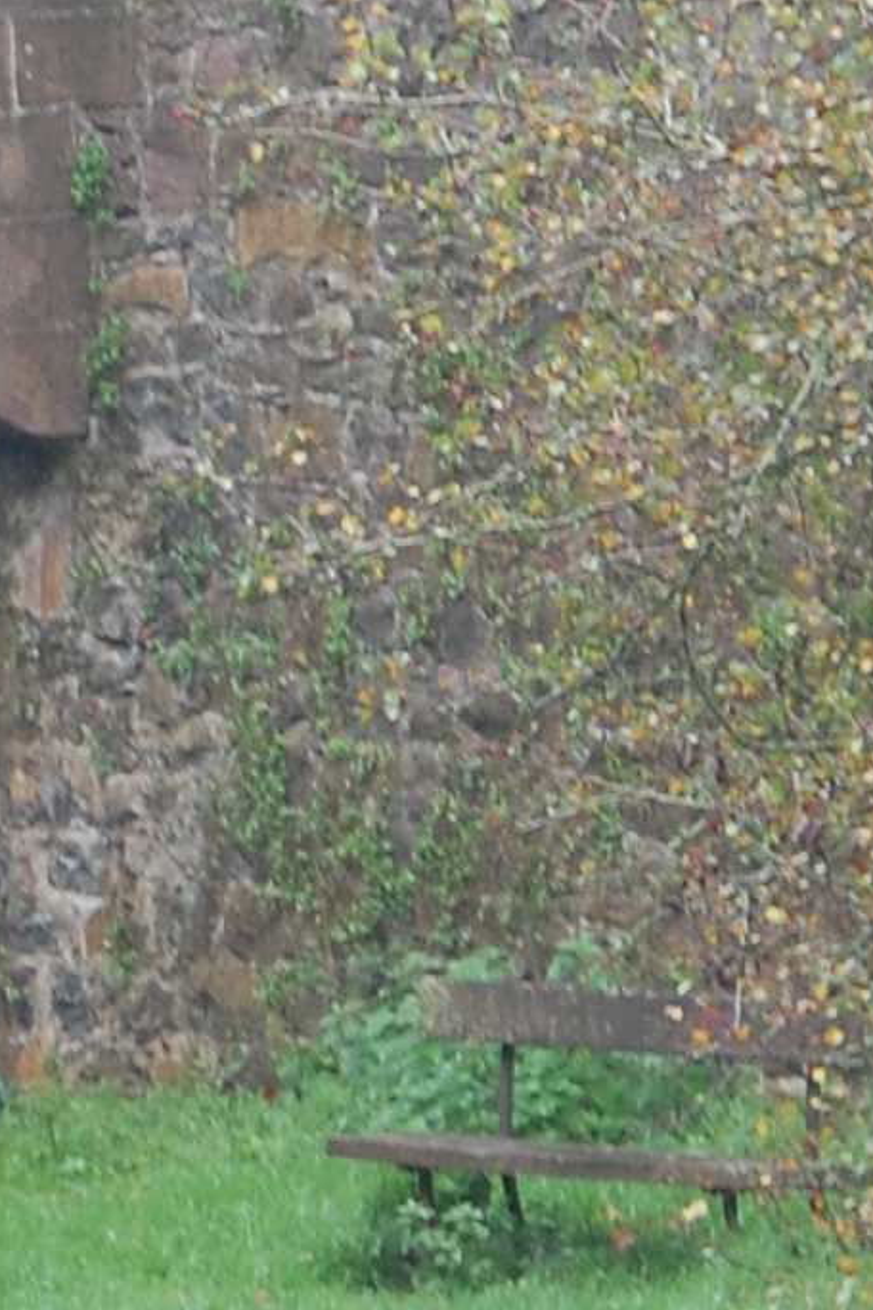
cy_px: -190
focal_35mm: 593
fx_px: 21569
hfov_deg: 2.3
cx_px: 117
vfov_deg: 3.5
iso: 400
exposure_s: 1/125
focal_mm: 90
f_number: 5
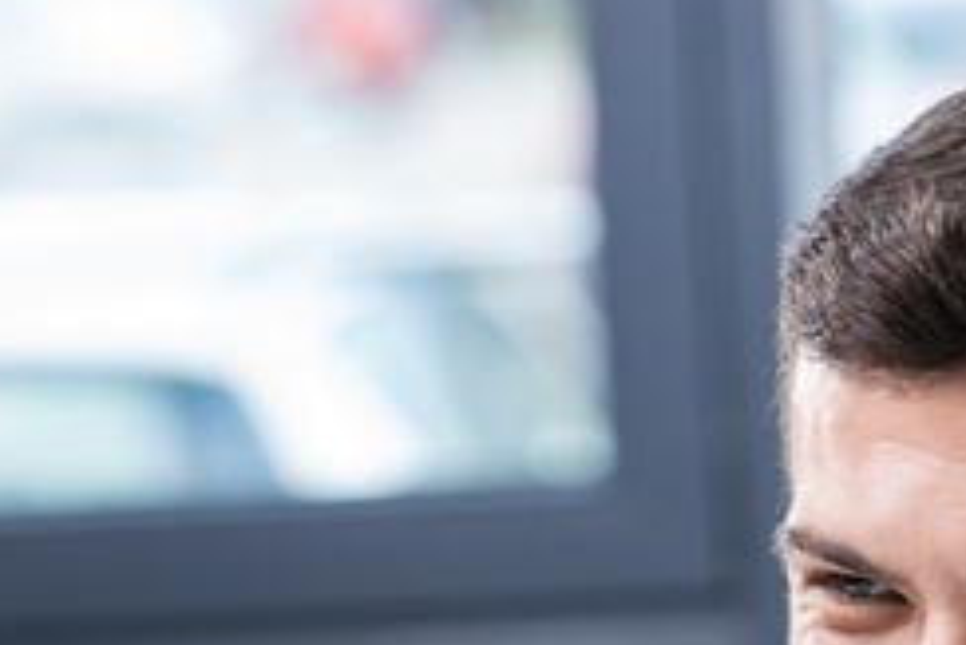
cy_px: 1280
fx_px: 14820
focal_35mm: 552
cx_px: 315
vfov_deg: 2.5
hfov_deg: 3.7
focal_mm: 135
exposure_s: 1/125
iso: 400
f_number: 4
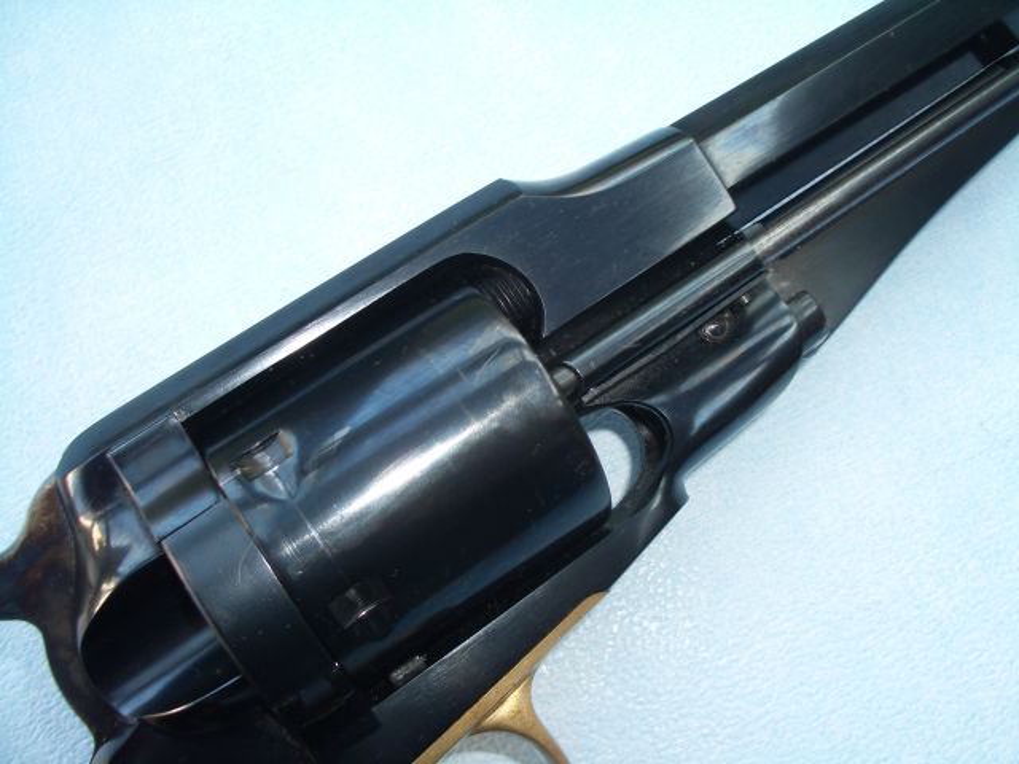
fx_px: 1030
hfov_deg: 52.6
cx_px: 510
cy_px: 382
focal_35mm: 35
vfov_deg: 40.7
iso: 80
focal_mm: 5.8
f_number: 4.3
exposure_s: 1/13
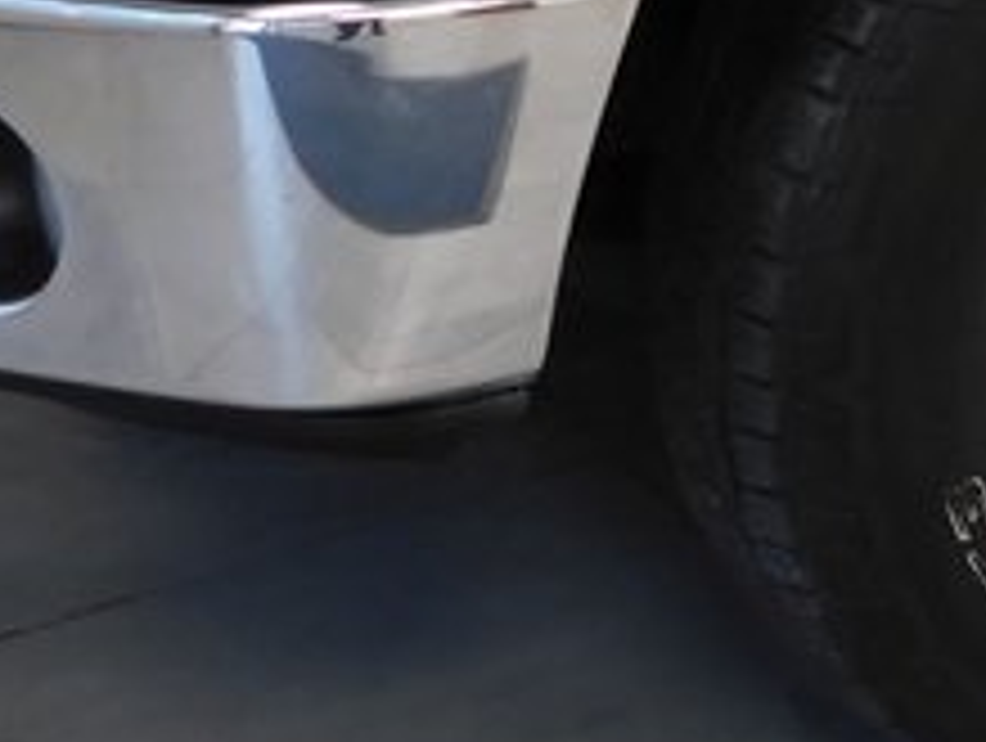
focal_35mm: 112
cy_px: -746
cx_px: 1634
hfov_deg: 15.6
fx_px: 3195
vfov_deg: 11.8
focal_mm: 4.1
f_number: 3
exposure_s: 1/20
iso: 400
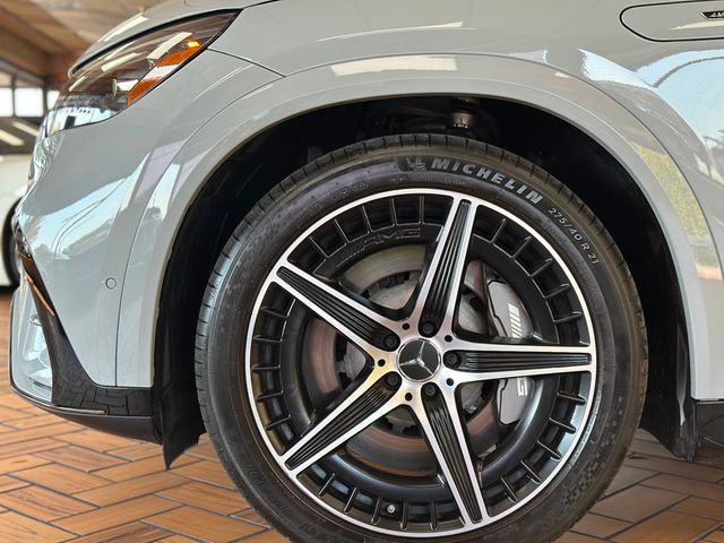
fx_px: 1004
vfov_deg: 30.3
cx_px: 362
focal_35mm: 48
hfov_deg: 39.7
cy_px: 272
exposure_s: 1/174
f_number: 1.78
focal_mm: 6.86
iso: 80
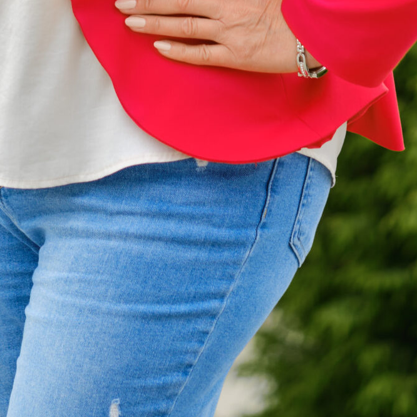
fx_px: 6010
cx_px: 162
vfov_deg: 3.9
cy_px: -291
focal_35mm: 441
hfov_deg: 4.0
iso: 160
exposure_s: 1/1600
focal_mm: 90
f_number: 2
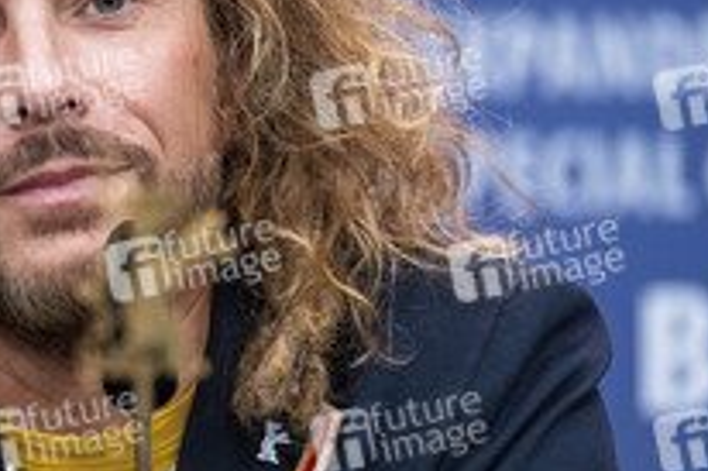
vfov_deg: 3.0
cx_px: 101
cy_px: 175
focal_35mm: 459
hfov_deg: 4.5
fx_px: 9020
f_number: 2.8
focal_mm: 140
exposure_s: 1/250
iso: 1250
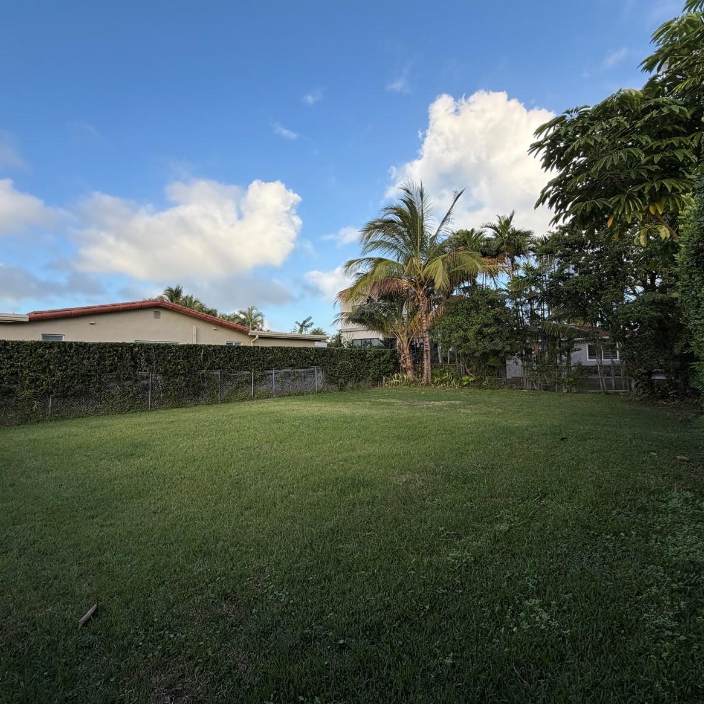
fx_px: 391
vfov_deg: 84.0
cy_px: 343
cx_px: 316
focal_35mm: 17
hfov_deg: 83.7
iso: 40
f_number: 2.2
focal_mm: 2.22
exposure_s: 1/613
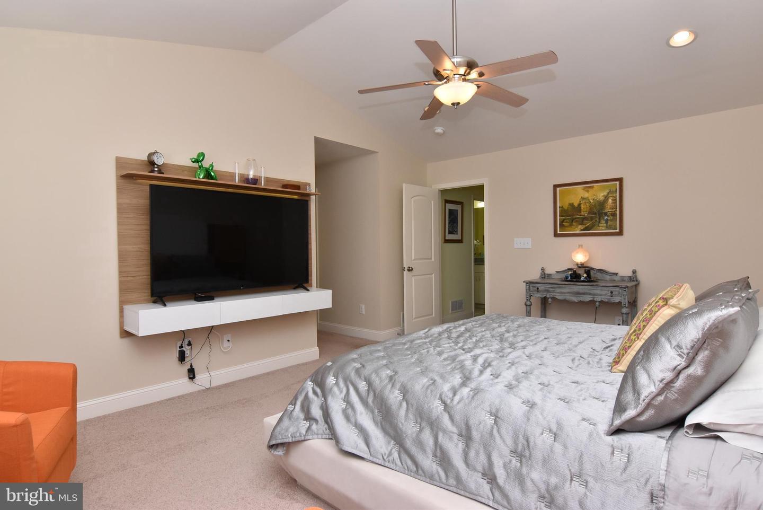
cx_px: 382
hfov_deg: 90.0
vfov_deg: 67.5
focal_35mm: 18
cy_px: 255
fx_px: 382
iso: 800
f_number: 11
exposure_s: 1/200
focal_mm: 12
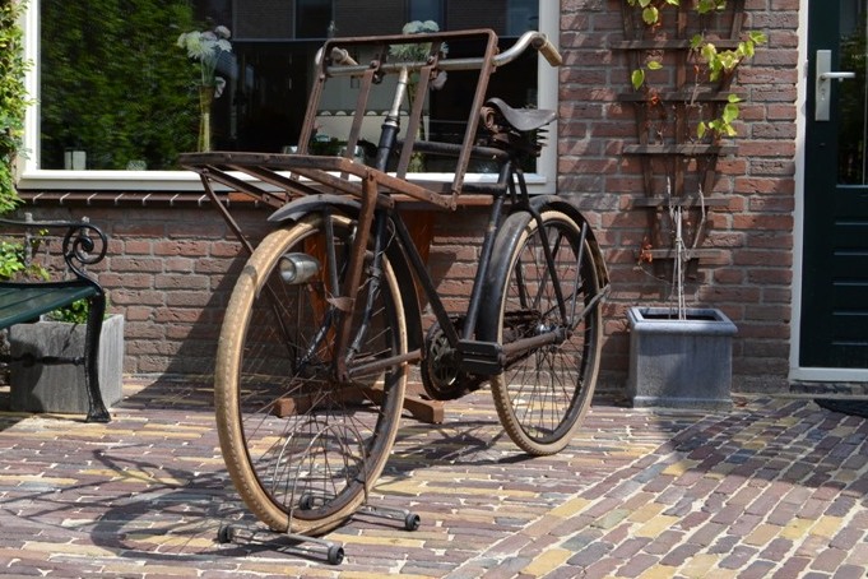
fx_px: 868
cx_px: 434
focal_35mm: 36
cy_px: 290
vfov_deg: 36.9
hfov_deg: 53.1
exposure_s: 1/250
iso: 100
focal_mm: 24
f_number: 8
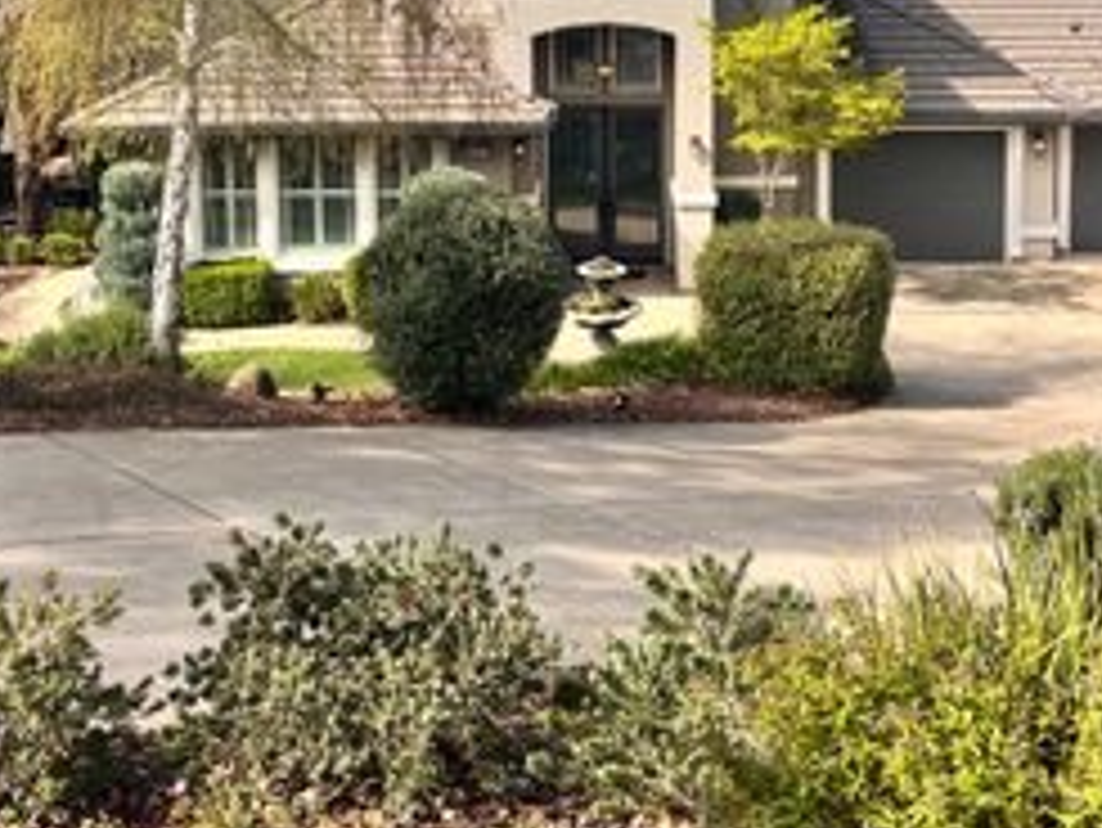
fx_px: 1688
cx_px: 589
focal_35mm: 53
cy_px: 43
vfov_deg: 26.4
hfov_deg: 36.1
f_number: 1.6
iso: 50
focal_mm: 5.1
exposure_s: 1/2137
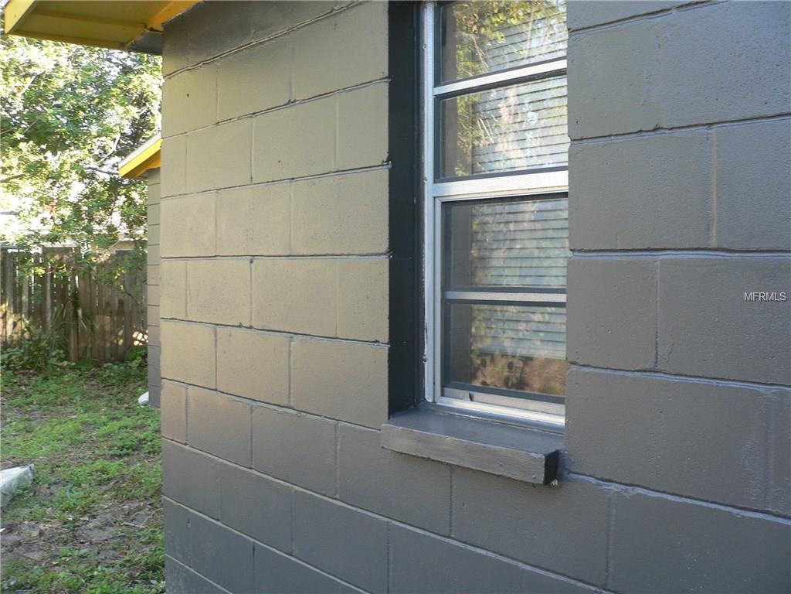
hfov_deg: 51.4
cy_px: 297
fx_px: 823
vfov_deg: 39.7
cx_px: 396
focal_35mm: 36
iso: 150
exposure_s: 1/60
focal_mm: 6
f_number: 2.8
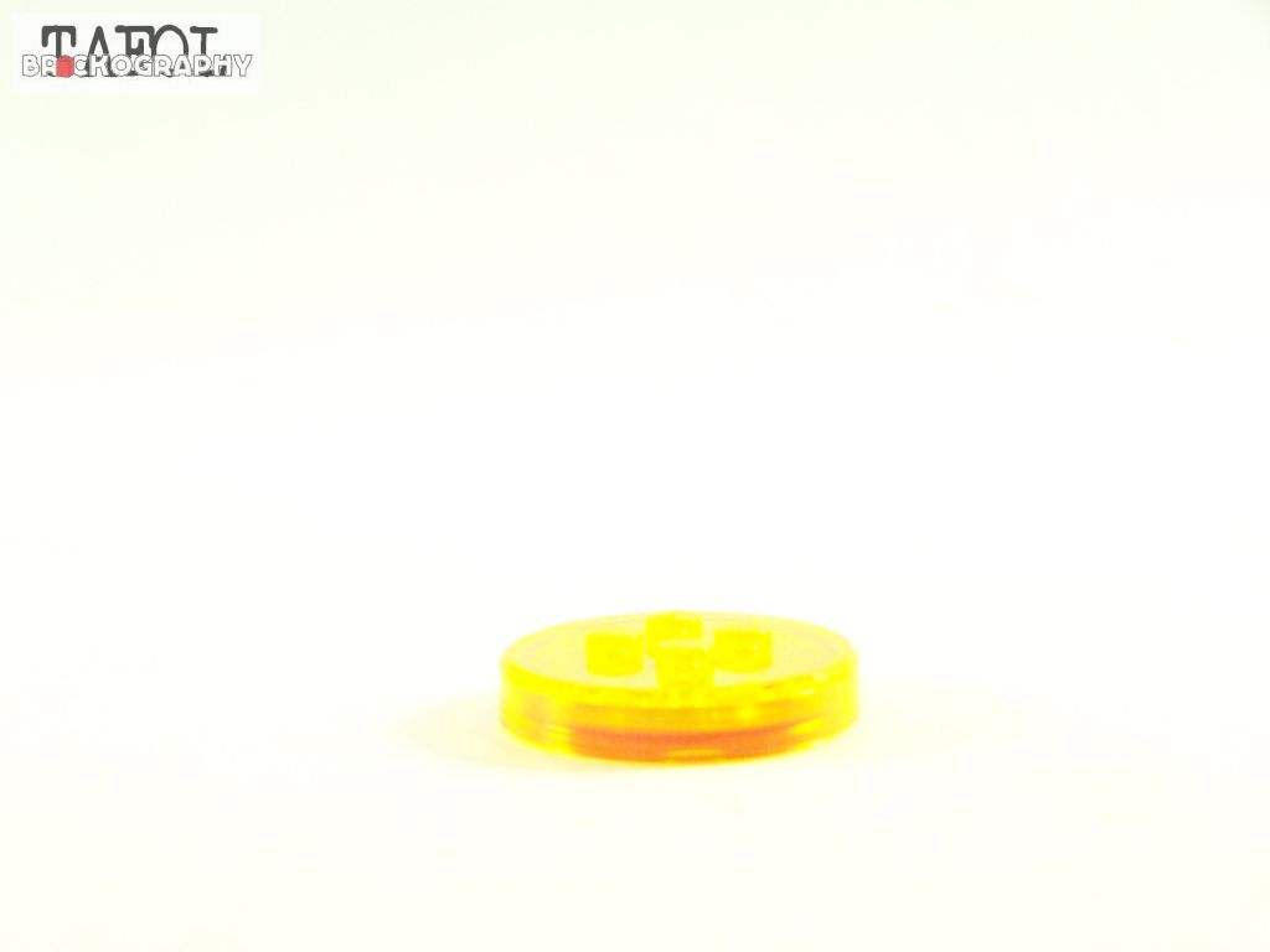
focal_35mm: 94
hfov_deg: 20.9
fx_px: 3449
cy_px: 476
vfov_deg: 15.7
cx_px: 635
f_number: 3.2
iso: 400
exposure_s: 1/60
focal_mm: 15.6
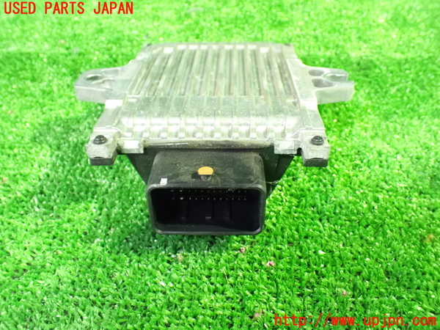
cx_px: 220
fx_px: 381
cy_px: 165
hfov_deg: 60.0
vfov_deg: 46.8
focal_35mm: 30
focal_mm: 5.4
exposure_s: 1/30
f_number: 2.3
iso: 1600
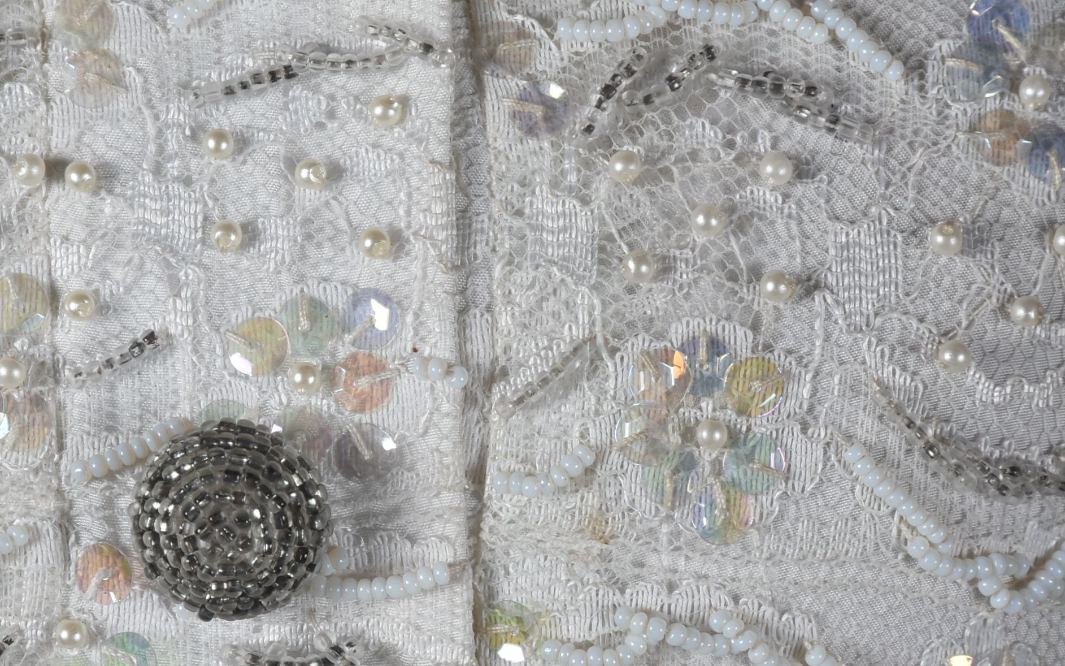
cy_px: 403
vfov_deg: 3.9
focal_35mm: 340
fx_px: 9868
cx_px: 244
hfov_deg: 6.2
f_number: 16
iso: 200
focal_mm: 140
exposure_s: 1/125
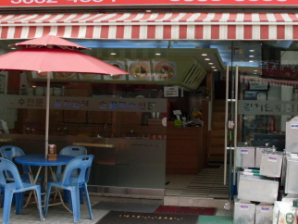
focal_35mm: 59
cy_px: 68
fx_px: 508
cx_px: 168
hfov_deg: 32.6
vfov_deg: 24.7
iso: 80
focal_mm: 6.3
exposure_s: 1/250
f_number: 2.8
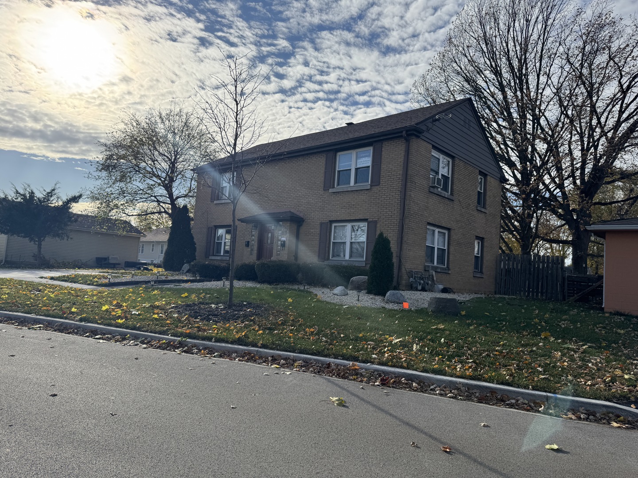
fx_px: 442
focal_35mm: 24
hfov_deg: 71.6
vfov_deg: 56.8
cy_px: 239
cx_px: 319
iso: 80
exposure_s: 1/5814
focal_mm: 6.76
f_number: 1.78
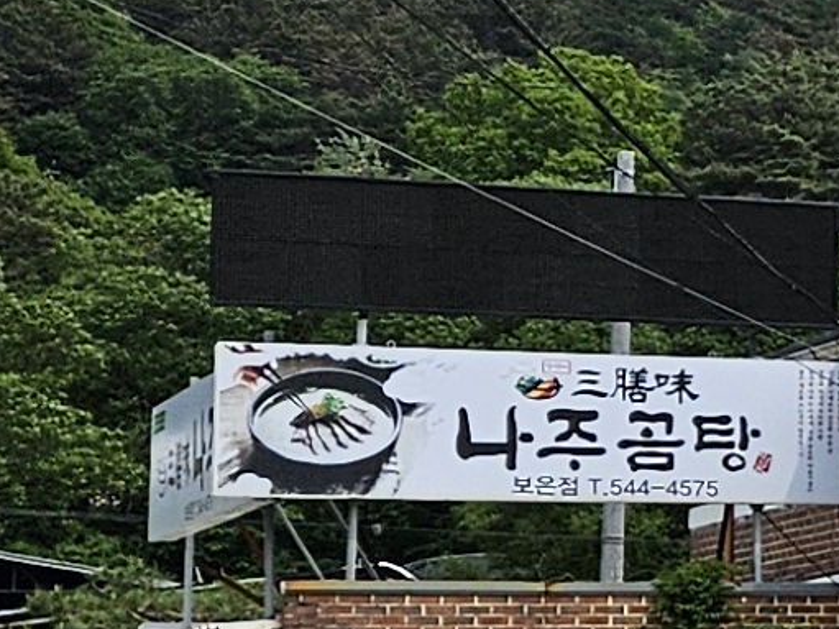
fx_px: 4362
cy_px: 314
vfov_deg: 8.2
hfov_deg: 8.7
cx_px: 2673
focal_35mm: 180
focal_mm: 5.4
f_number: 1.8
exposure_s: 1/4076
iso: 25
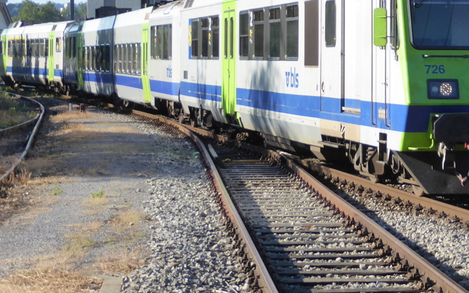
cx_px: 412
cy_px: 36
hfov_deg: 14.7
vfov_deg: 9.3
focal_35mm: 141
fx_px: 1802
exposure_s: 1/200
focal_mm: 12.5
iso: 125
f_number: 4.5
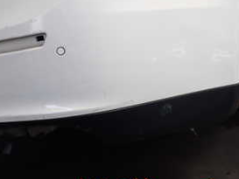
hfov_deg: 28.0
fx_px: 456
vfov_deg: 21.5
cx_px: 15
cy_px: 3
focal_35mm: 66
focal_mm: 5.4
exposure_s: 1/200
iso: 100
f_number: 2.3
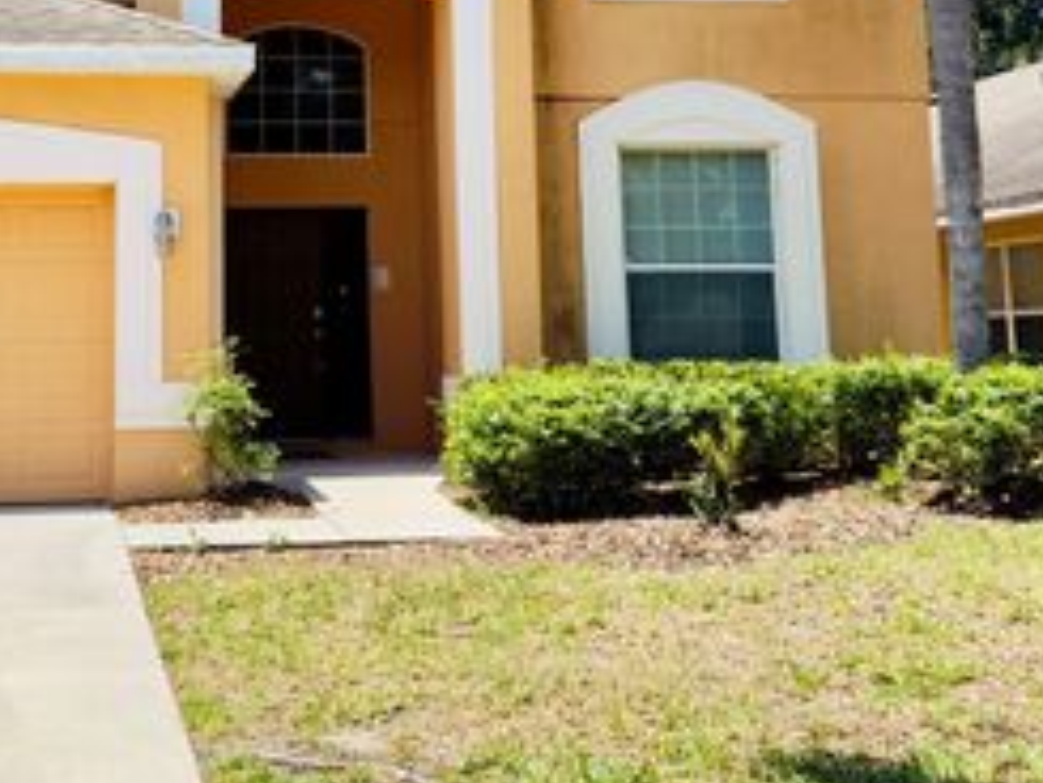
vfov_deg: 28.4
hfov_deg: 35.5
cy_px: 57
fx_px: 1477
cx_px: 21
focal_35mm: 49
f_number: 1.78
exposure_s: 1/2874
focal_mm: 6.76
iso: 64
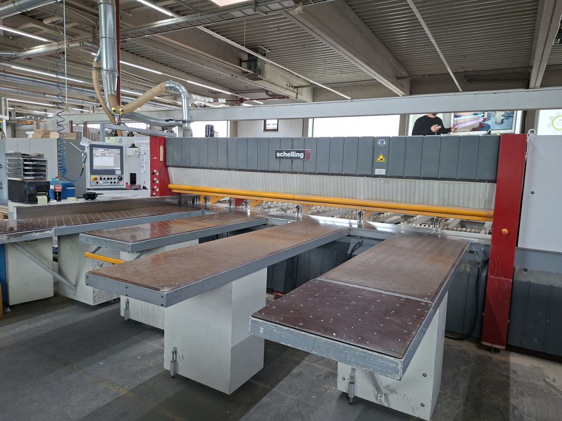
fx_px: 373
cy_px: 210
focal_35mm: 23
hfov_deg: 73.9
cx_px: 281
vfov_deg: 58.9
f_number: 1.8
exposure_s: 1/100
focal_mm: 5.54
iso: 80
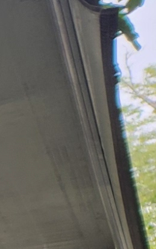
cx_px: -1034
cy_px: 630
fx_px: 1600
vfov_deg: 8.1
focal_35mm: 235
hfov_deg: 3.8
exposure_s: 1/316
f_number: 1.8
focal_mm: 5.4
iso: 20
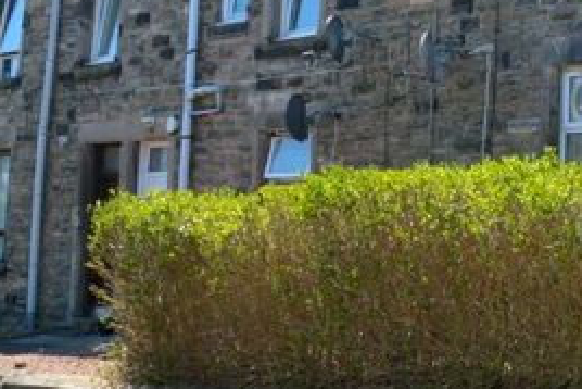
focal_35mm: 47
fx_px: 760
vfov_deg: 28.7
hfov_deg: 34.3
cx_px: 684
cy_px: 178
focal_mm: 12
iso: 100
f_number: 6.3
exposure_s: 1/100
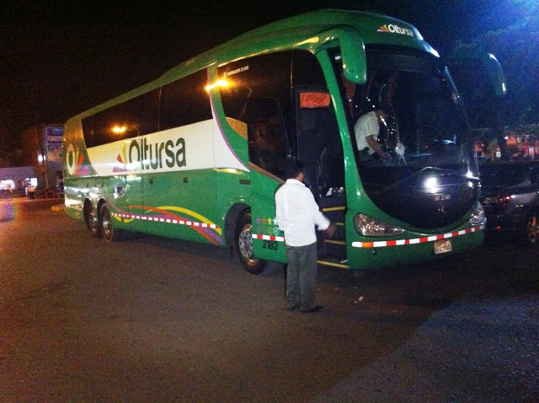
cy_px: 202
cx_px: 270
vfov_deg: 40.6
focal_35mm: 35
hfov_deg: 52.7
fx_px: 544
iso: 1000
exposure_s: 1/15
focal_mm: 3.85
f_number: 2.8
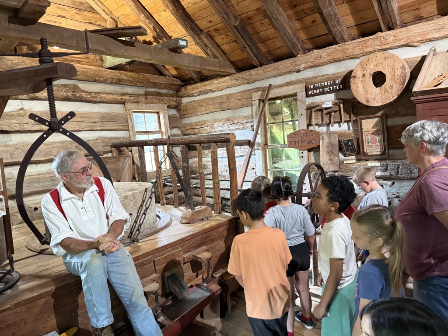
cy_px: 168
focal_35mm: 24
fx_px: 311
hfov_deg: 71.6
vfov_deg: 56.8
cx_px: 224
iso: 800
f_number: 1.78
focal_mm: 6.76
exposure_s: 1/60
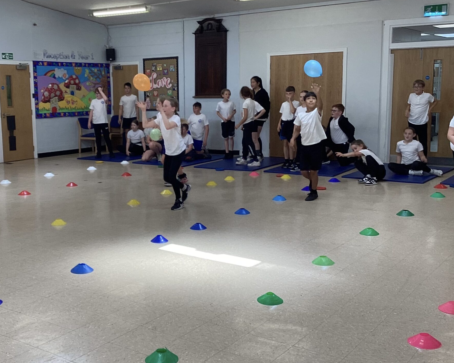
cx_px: 172
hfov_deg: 41.7
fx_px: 591
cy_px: 178
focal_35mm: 44
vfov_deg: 34.1
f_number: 2.4
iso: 40
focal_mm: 3.3
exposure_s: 1/100
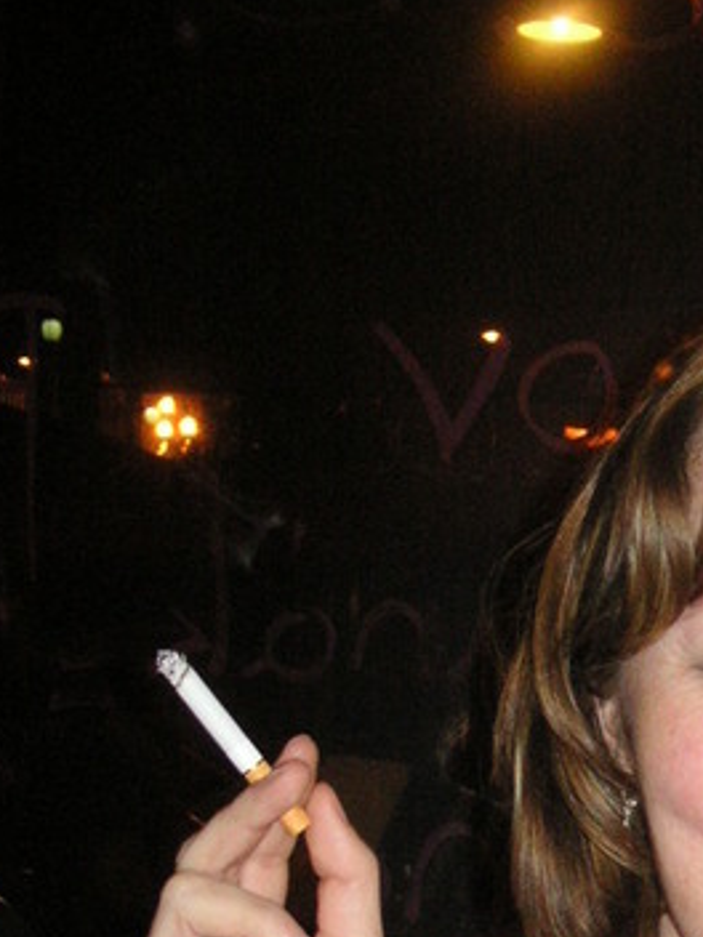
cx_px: 716
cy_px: 929
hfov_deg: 17.1
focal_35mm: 84
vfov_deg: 22.4
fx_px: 2275
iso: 160
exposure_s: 1/45
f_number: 2.8
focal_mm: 6.1
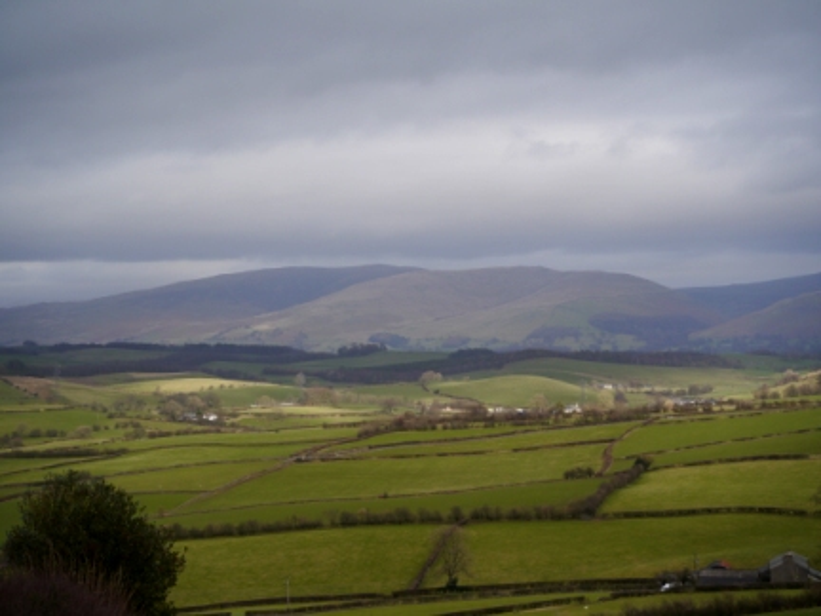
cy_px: 308
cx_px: 410
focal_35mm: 90
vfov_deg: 16.4
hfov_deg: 21.8
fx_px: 2135
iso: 160
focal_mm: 45
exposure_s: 1/320
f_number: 6.3
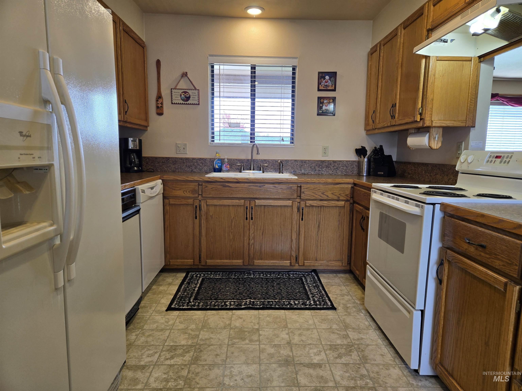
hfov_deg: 73.9
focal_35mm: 23
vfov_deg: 58.9
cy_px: 196
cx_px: 261
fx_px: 347
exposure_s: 1/120
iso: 80
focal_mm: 5.4
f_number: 1.8
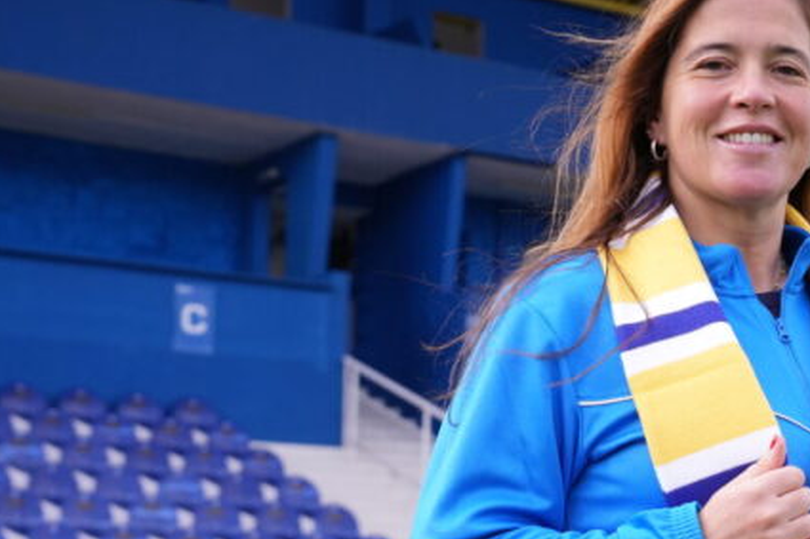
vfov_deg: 13.2
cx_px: 980
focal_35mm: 103
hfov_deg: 18.7
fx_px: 2316
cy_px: 430
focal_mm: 41
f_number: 4.5
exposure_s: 1/2500
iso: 1000
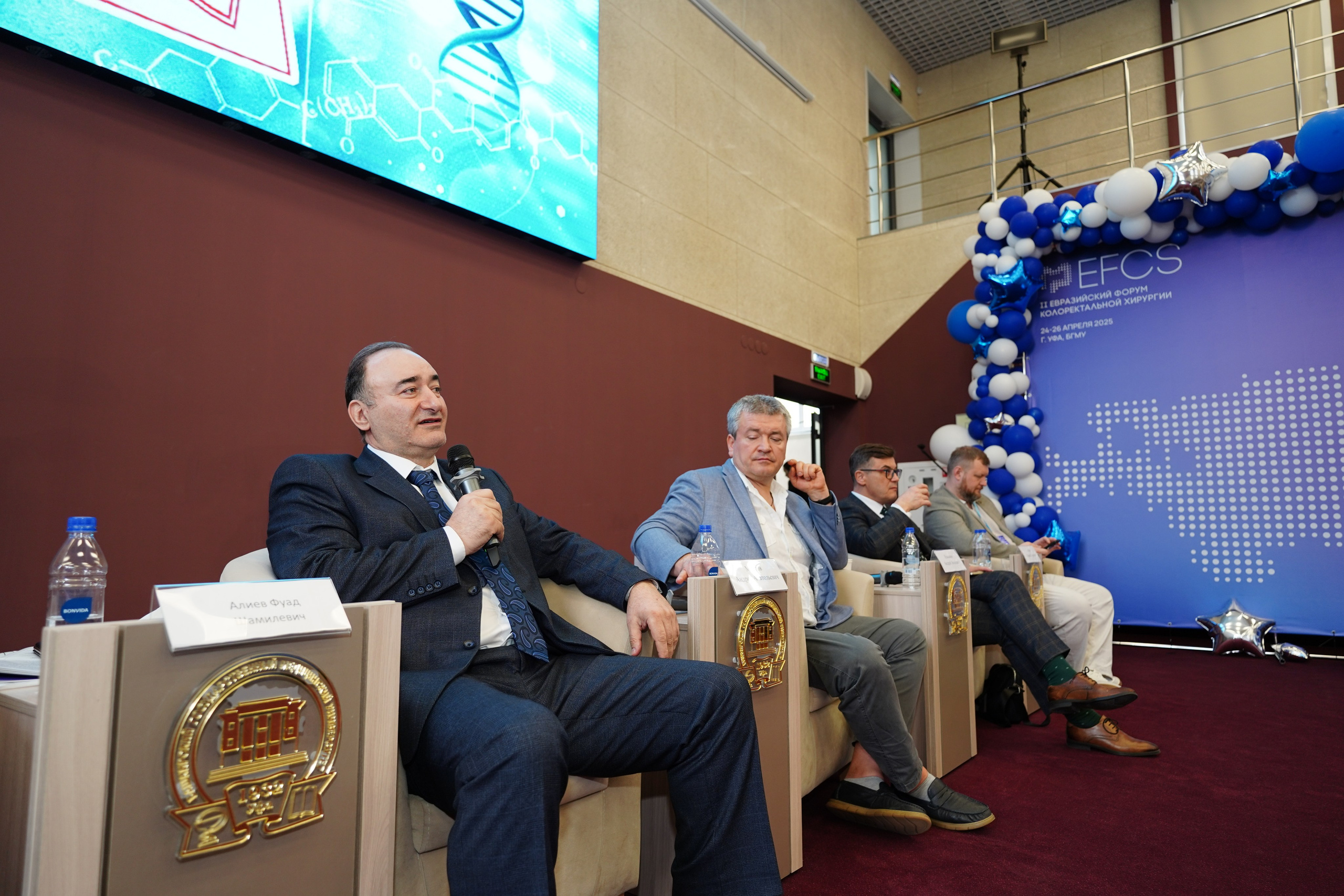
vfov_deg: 57.2
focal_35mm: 22
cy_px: 448
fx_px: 821
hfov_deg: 78.6
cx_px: 672
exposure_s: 1/100
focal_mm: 22
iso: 250
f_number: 2.8
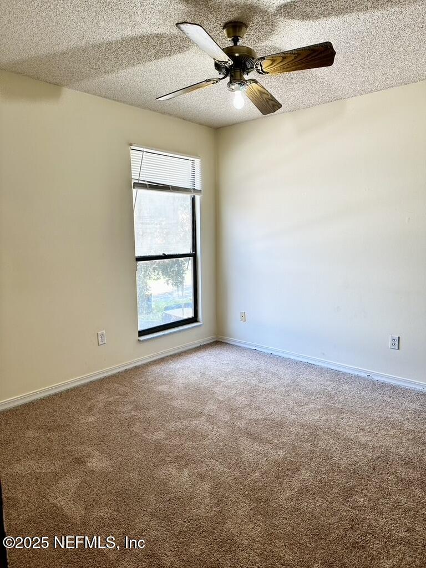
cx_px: 213
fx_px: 394
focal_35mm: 24
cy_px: 284
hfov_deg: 56.8
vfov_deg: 71.6
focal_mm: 6.86
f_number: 1.78
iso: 80
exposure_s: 1/120
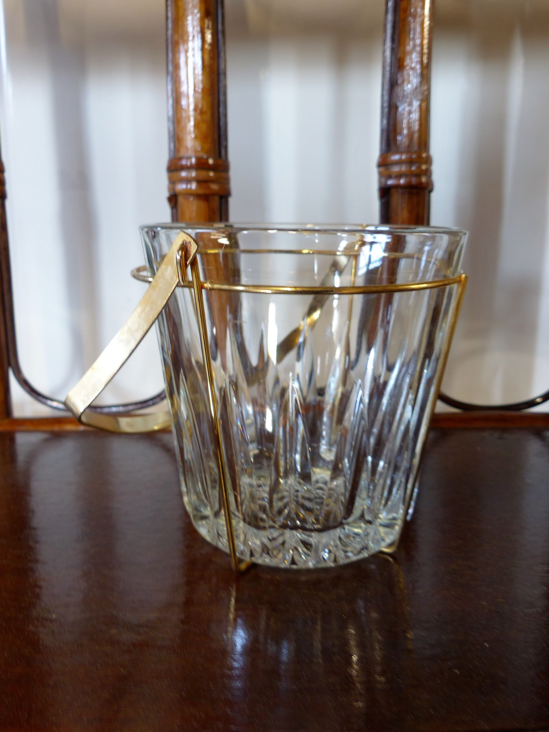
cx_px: 274
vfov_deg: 60.0
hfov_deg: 46.8
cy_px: 366
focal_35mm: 30
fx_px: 634
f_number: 2.8
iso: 100
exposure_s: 1/8
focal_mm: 5.4
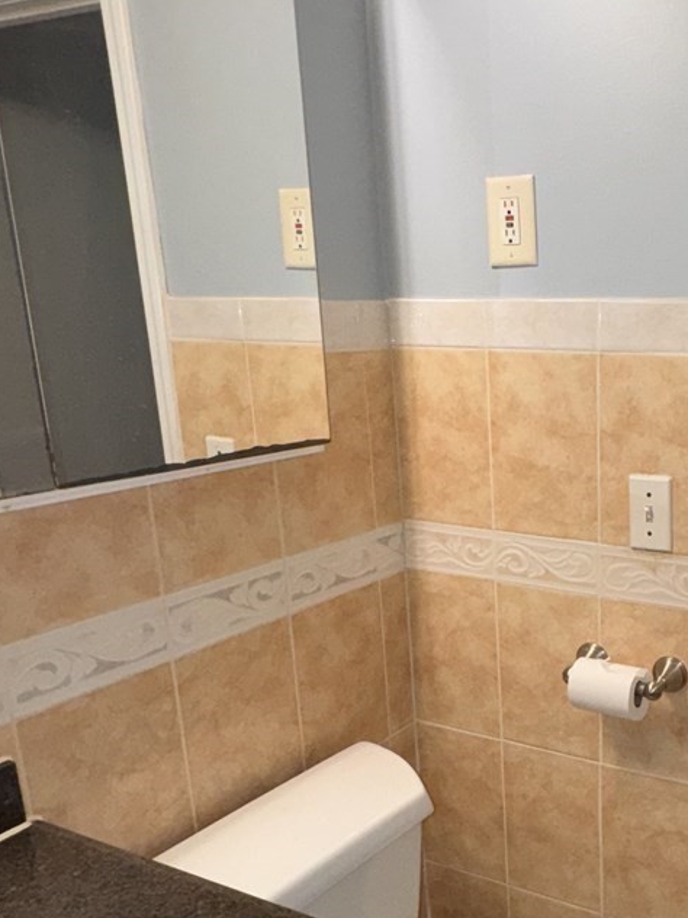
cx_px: 666
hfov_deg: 37.9
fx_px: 901
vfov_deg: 53.6
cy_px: 546
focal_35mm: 34
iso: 125
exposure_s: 1/120
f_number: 2.2
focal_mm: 2.22
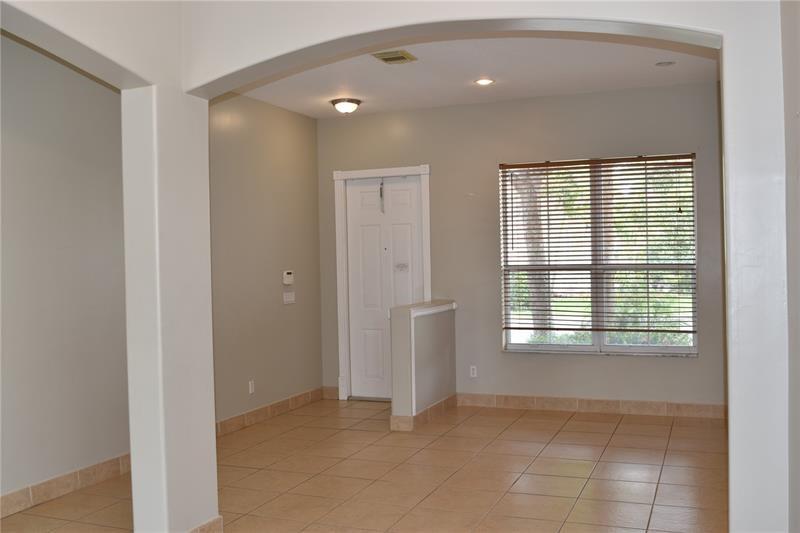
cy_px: 266
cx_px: 400
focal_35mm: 36
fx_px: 800
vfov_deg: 36.9
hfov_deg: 53.1
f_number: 6.3
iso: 100
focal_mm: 24
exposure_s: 1/15
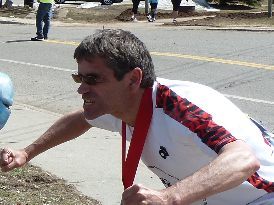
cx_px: -161
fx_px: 982
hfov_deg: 14.6
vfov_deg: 11.9
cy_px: 181
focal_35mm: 124
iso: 80
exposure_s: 1/500
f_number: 4.5
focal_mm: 6.1
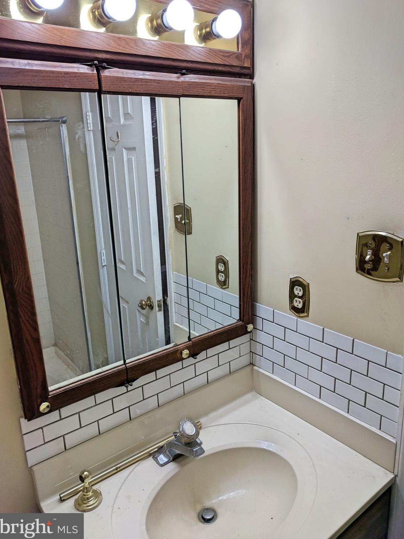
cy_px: 263
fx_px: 420
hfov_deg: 51.3
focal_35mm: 27
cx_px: 203
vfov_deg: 65.3
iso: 89
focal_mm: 4.67
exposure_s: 1/342
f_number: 2
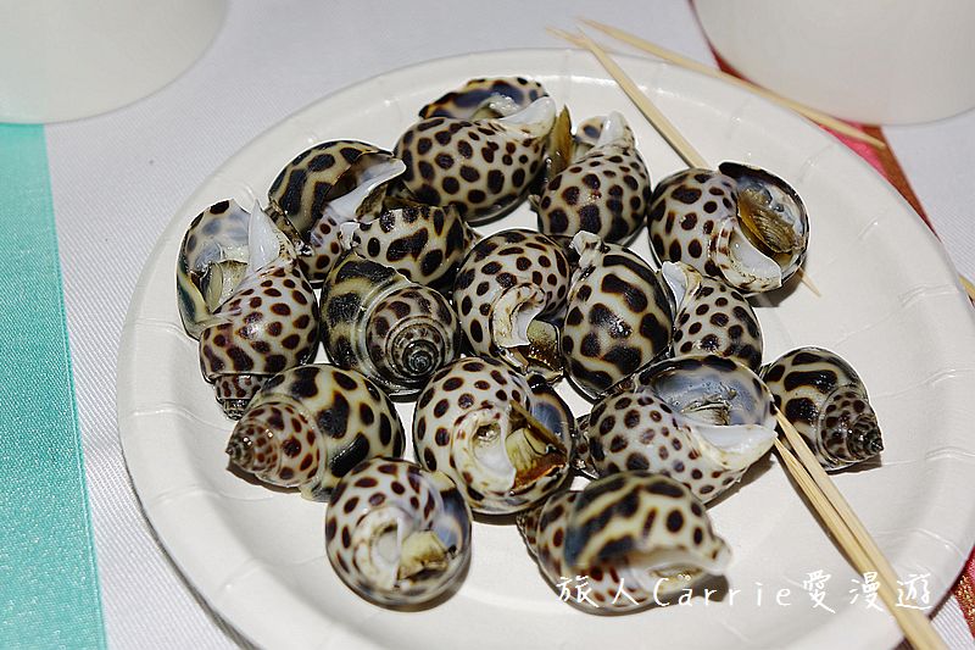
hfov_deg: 31.4
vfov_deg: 21.2
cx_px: 488
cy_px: 325
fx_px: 1733
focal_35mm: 64
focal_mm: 23.32
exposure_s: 1/50
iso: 100
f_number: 2.8
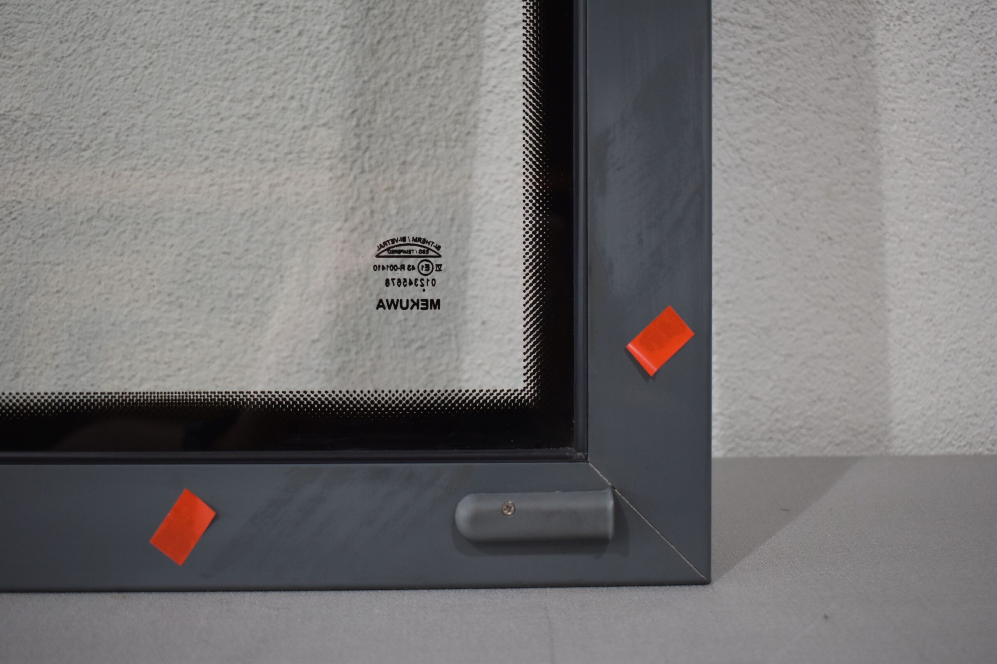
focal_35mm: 42
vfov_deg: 31.9
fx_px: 1163
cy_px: 332
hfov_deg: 46.4
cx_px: 498
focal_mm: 28
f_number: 4.2
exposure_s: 1/250
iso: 640
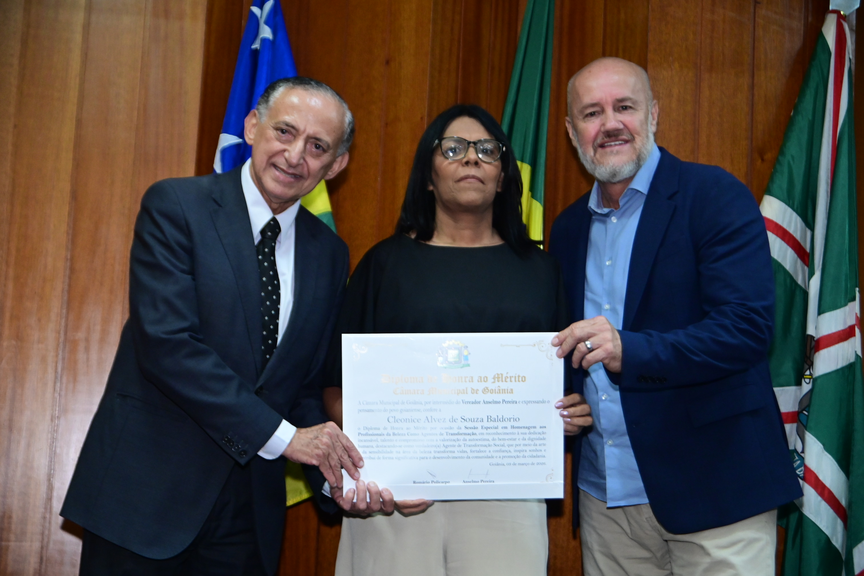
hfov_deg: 31.0
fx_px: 1560
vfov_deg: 20.9
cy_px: 288
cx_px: 432
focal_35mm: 65
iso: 5000
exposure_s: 1/250
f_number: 5.6
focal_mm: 65
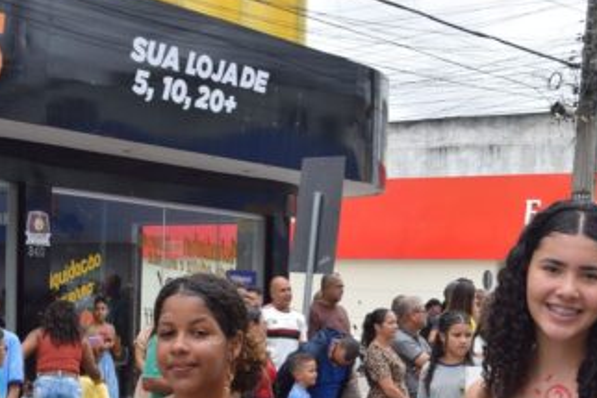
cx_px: 332
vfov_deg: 17.5
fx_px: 1261
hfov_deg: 26.6
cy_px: 403
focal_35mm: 76
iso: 200
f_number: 9
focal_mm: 22
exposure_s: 1/320
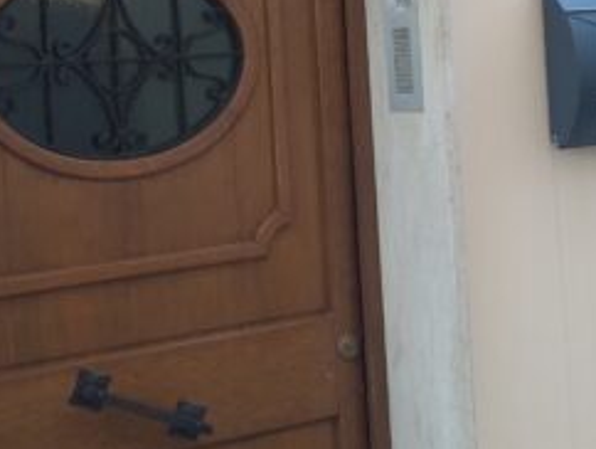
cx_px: 335
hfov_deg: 36.1
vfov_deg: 26.0
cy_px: -11
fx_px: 913
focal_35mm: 53
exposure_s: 1/100
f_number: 1.7
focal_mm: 4.71
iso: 328
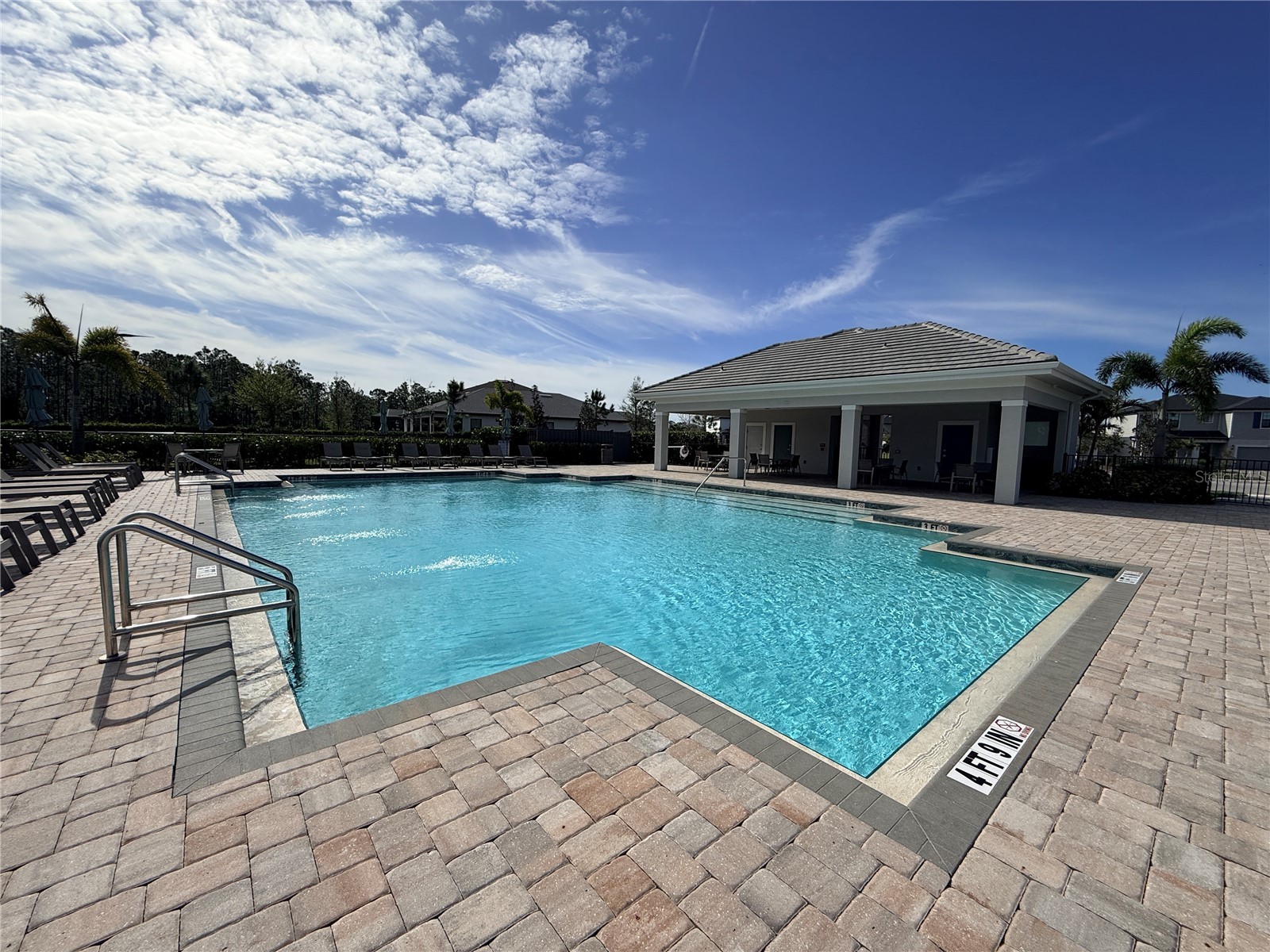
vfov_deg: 85.7
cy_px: 476
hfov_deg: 102.1
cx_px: 635
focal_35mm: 14
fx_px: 514
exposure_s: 1/5618
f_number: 2.2
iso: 40
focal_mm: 2.22
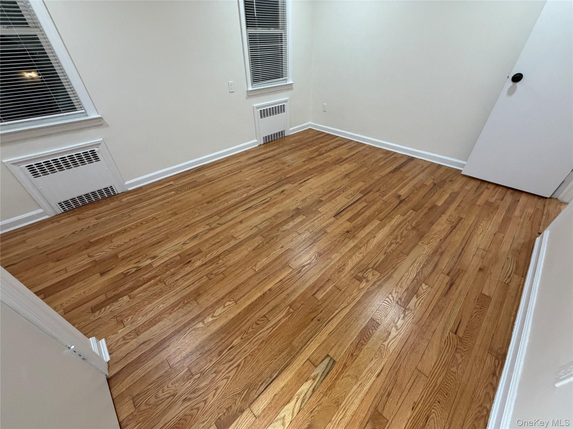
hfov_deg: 102.1
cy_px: 214
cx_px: 286
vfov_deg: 85.7
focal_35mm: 14
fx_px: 232
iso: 320
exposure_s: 1/120
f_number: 2.2
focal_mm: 2.22
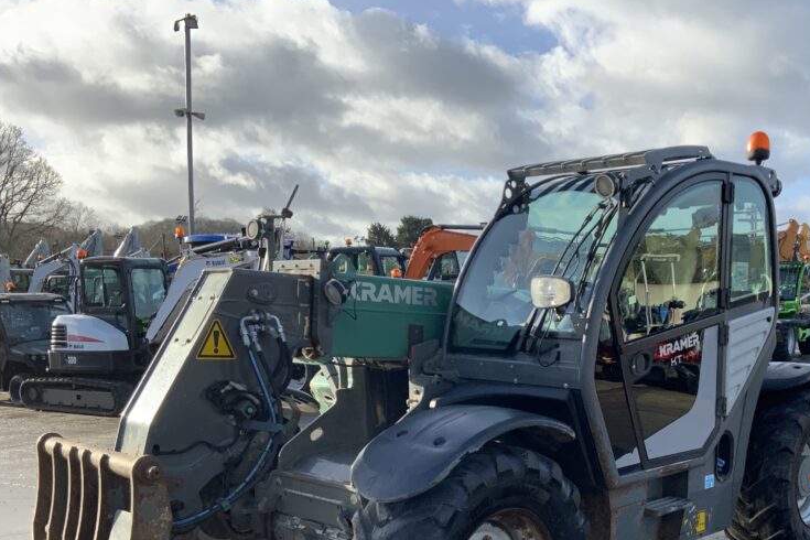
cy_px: 418
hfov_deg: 46.0
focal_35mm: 42
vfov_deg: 31.2
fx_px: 945
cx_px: 504
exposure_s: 1/929
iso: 16
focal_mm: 3
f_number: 1.8
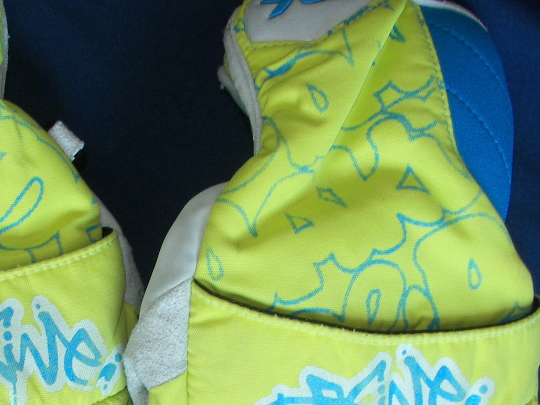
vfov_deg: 14.6
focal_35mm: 101
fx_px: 1576
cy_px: 313
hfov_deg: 19.3
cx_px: 143
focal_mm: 8
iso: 50
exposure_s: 1/40
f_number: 2.8
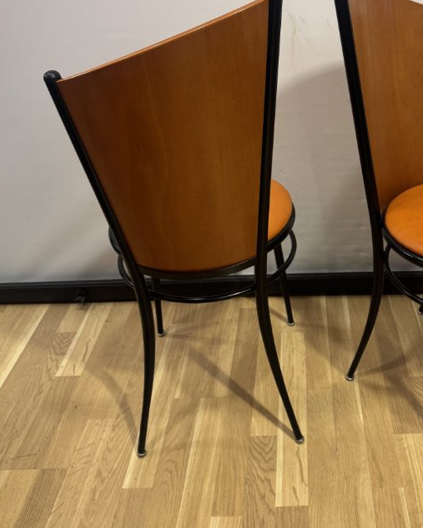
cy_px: 196
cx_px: 307
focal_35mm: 37
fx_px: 579
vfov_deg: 48.6
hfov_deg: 39.3
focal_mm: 6.8
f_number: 1.8
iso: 160
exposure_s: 1/50
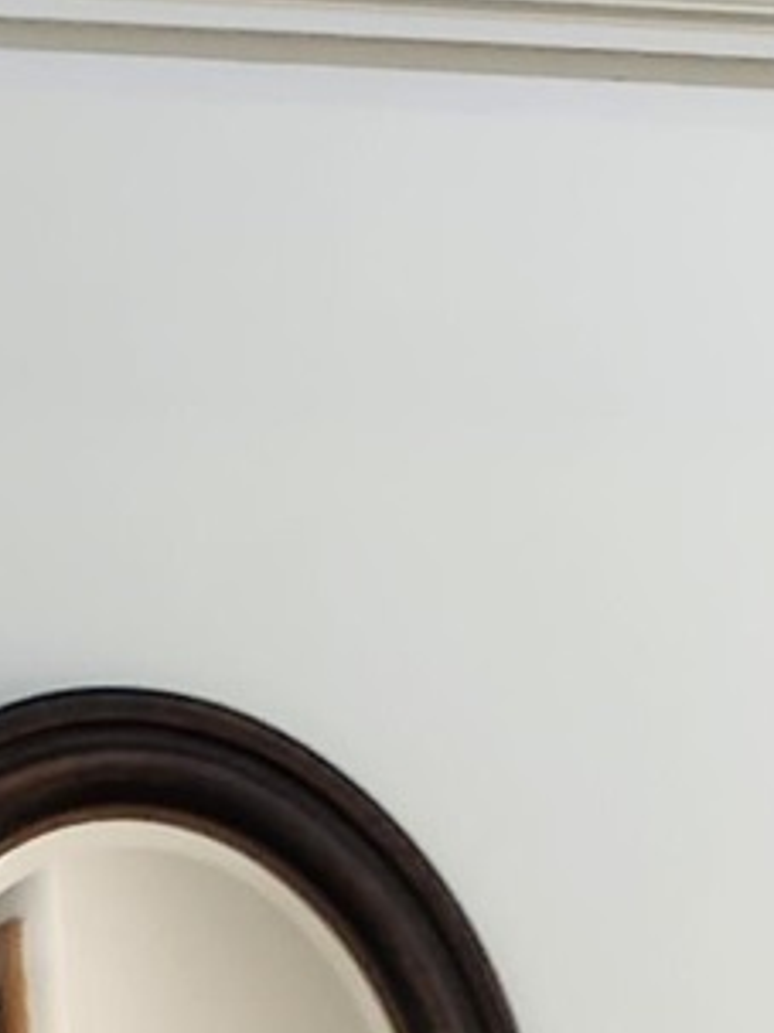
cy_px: 2997
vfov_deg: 9.2
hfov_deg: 8.4
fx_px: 5221
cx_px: 955
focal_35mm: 175
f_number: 1.8
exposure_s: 1/52.1
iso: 200
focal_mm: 5.54
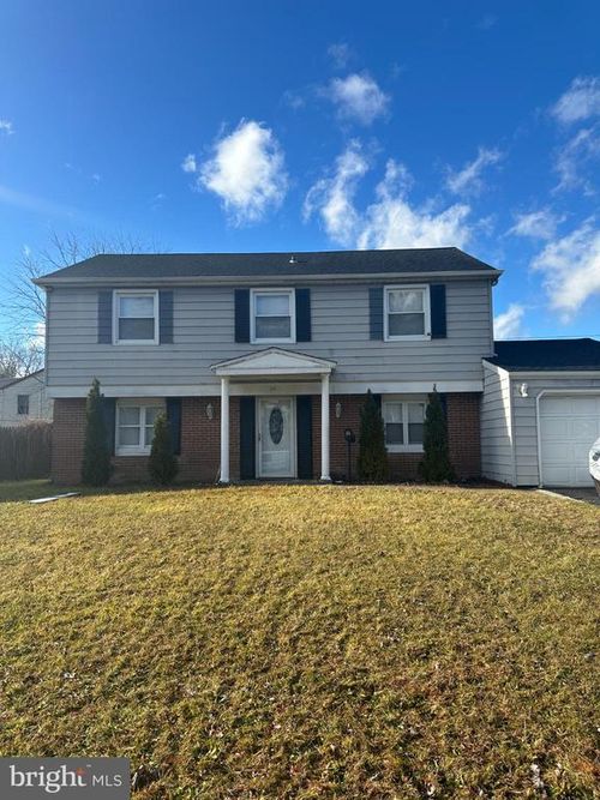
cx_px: 300
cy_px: 400
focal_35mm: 24
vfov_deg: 71.6
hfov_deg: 56.8
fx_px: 555
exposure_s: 1/3058
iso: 80
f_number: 1.78
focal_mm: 6.86
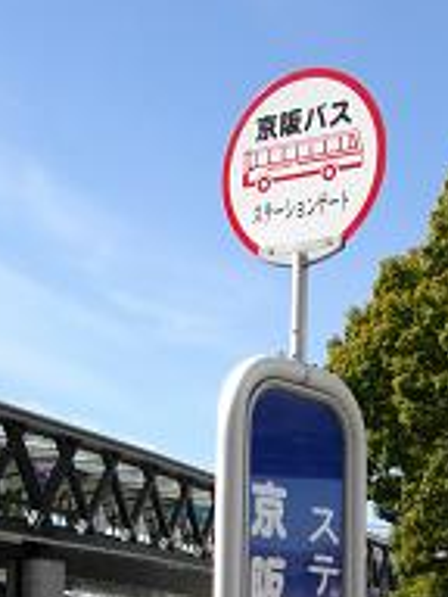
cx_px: 324
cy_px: 586
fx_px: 1122
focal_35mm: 65
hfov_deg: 22.4
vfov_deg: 28.2
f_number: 5.5
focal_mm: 5.7
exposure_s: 1/320
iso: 100
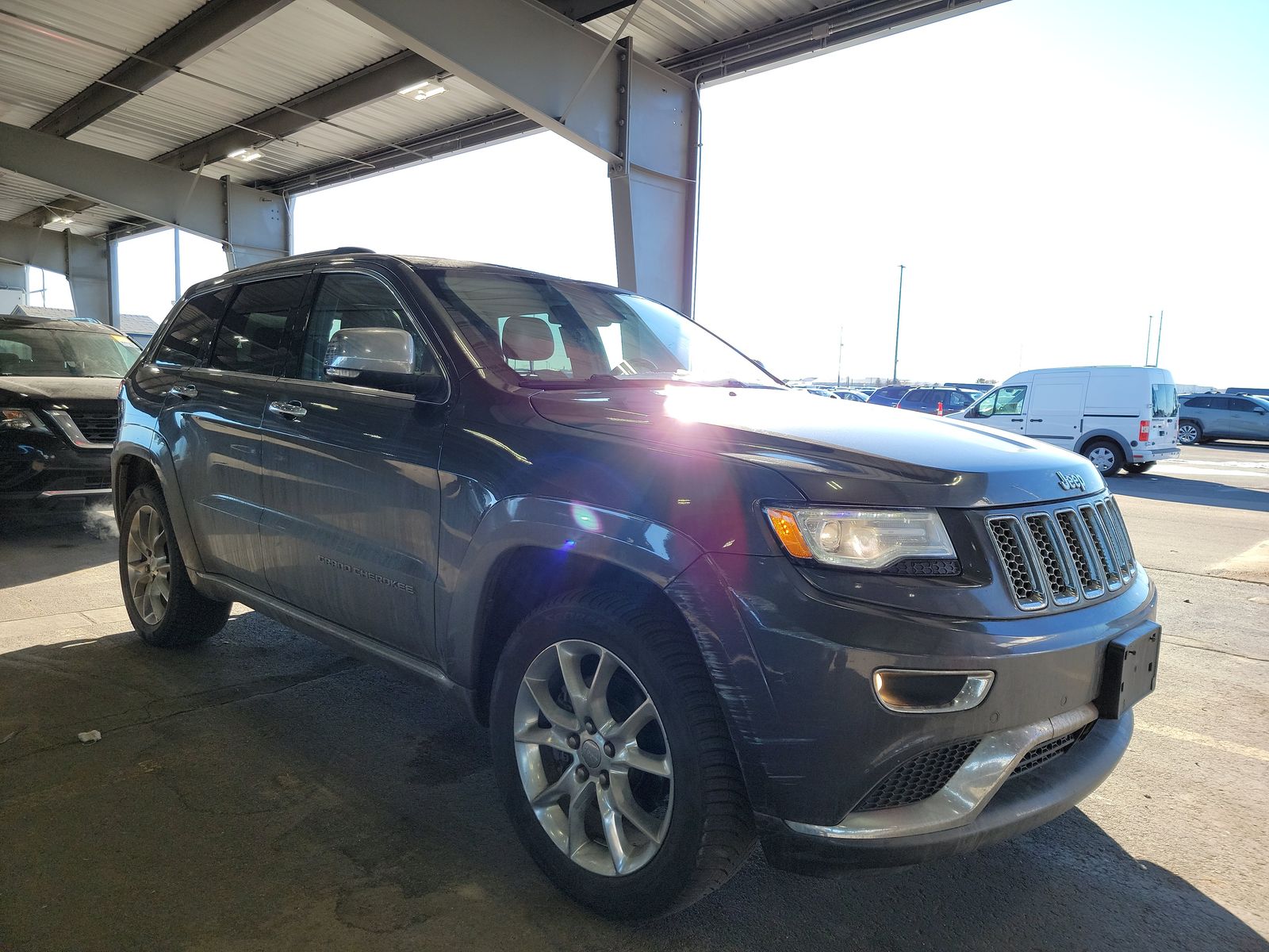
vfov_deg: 56.8
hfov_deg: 71.6
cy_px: 476
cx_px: 634
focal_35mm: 24
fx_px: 880
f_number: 1.8
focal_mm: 6.7
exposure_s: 1/193
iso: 50
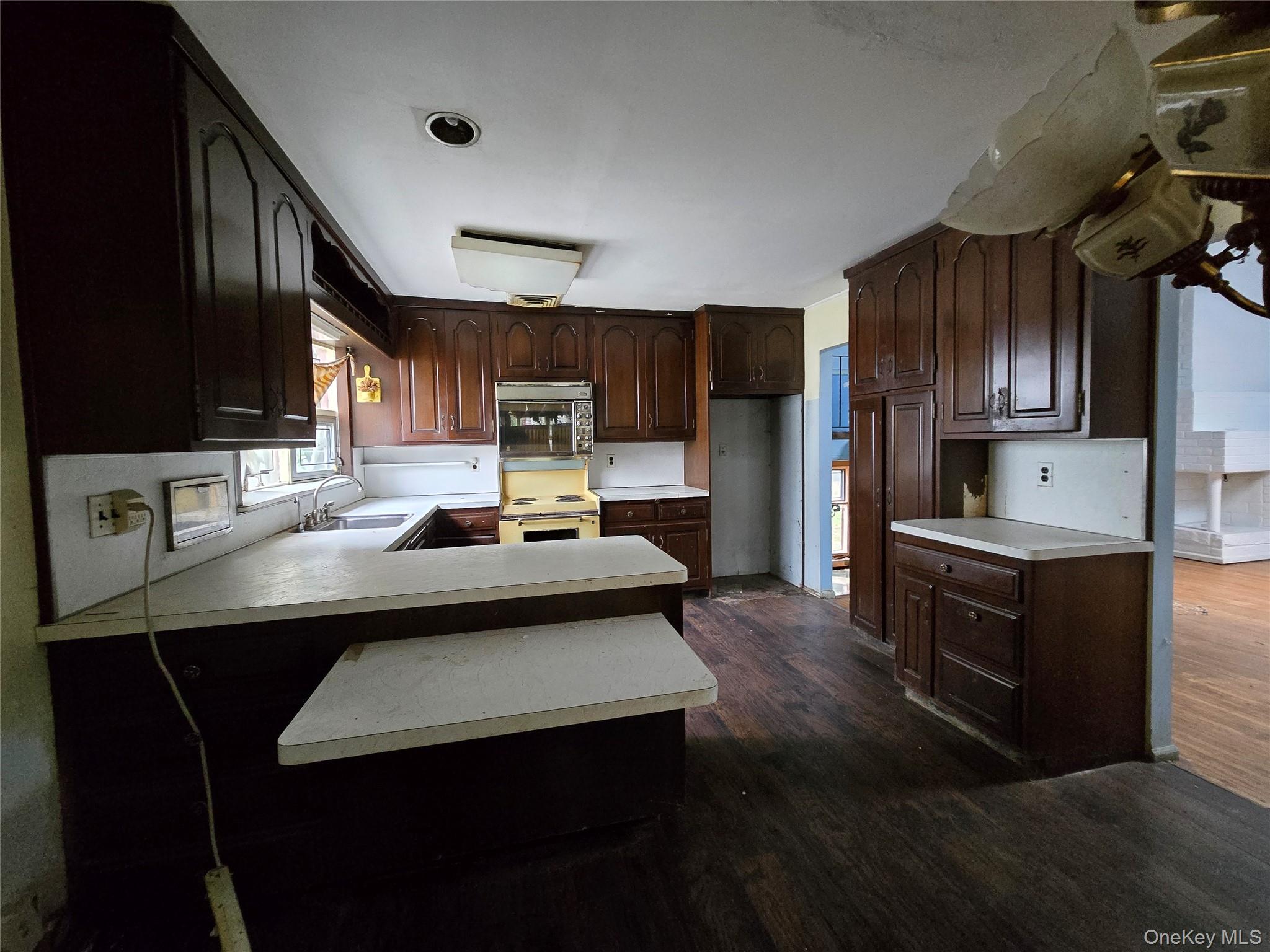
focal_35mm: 13
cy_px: 476
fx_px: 477
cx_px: 635
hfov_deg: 106.2
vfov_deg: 89.9
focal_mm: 2.2
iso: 1000
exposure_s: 1/60
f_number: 2.2
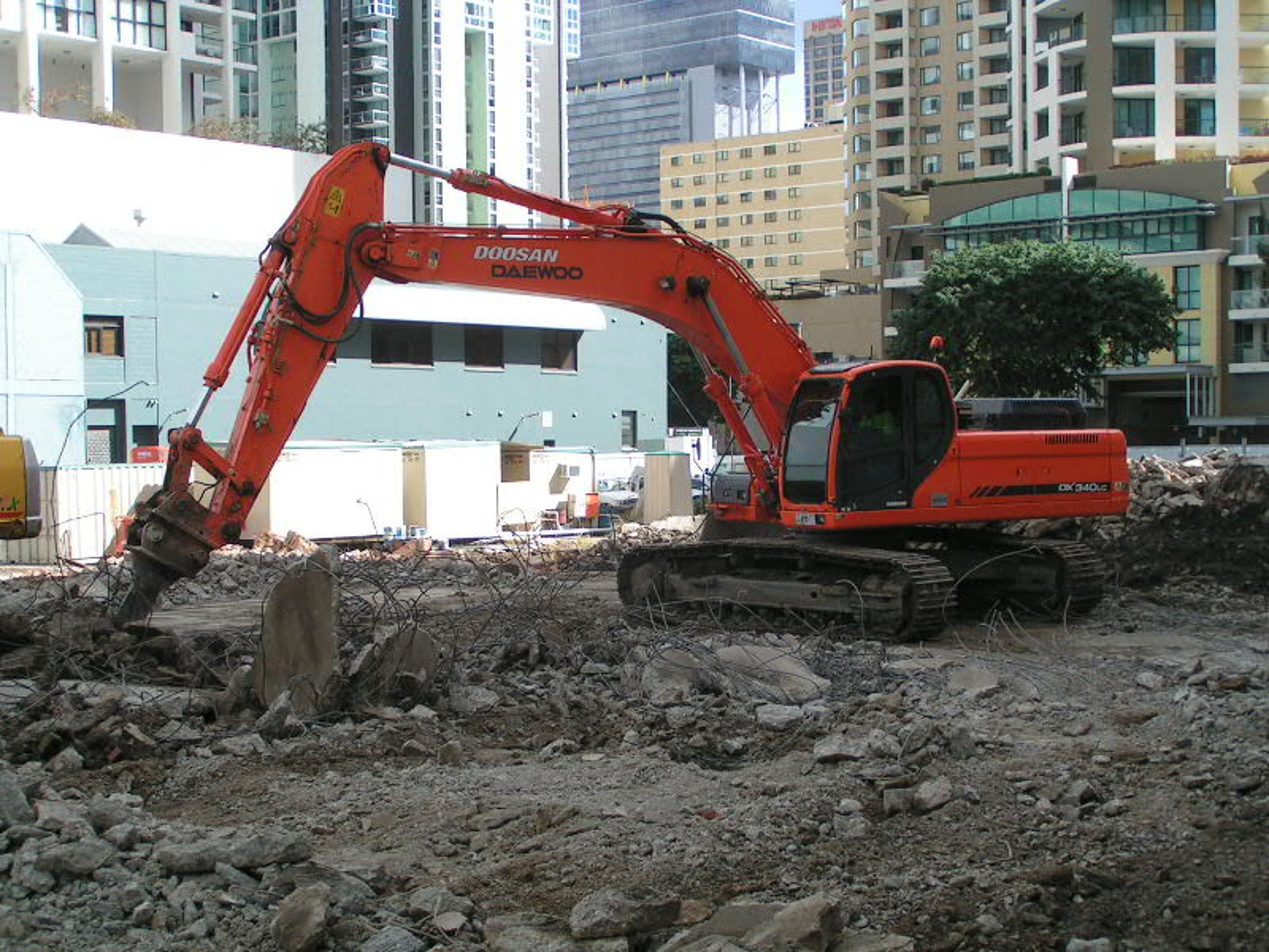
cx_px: 634
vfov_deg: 25.7
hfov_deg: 33.8
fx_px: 2090
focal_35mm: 57
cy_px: 476
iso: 50
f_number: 5
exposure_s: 1/250
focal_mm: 8.7
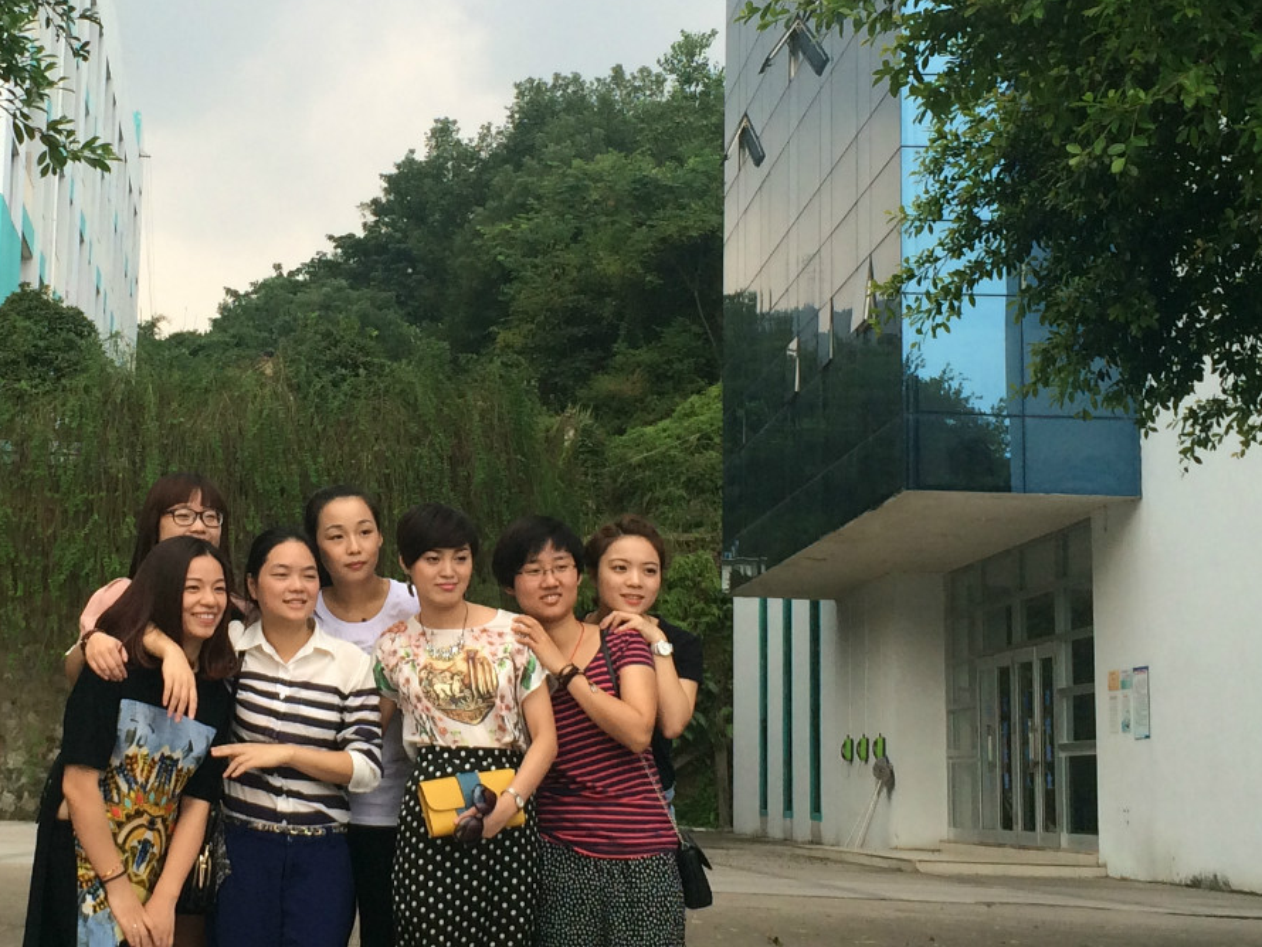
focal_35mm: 69
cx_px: 325
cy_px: 403
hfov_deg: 27.8
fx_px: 2516
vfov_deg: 21.3
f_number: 2.2
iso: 32
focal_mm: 4.12
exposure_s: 1/720
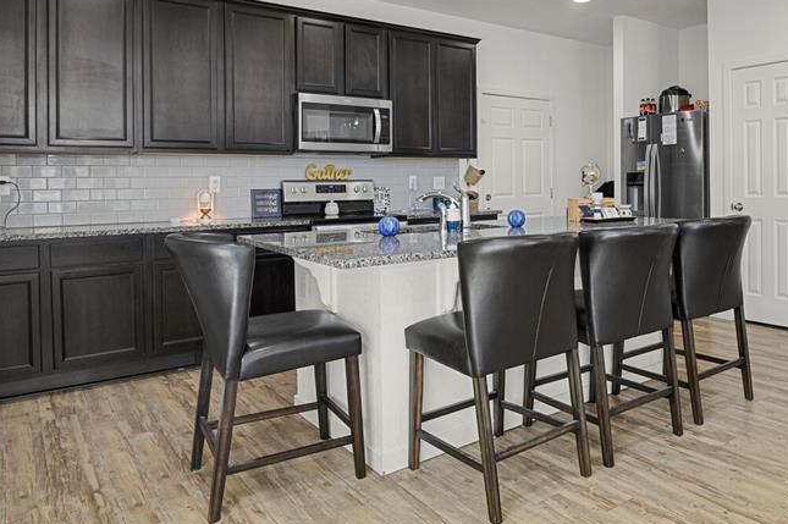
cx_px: 520
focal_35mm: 27
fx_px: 591
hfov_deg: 65.8
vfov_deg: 47.2
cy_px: 183
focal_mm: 17
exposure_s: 3
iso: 250
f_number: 8
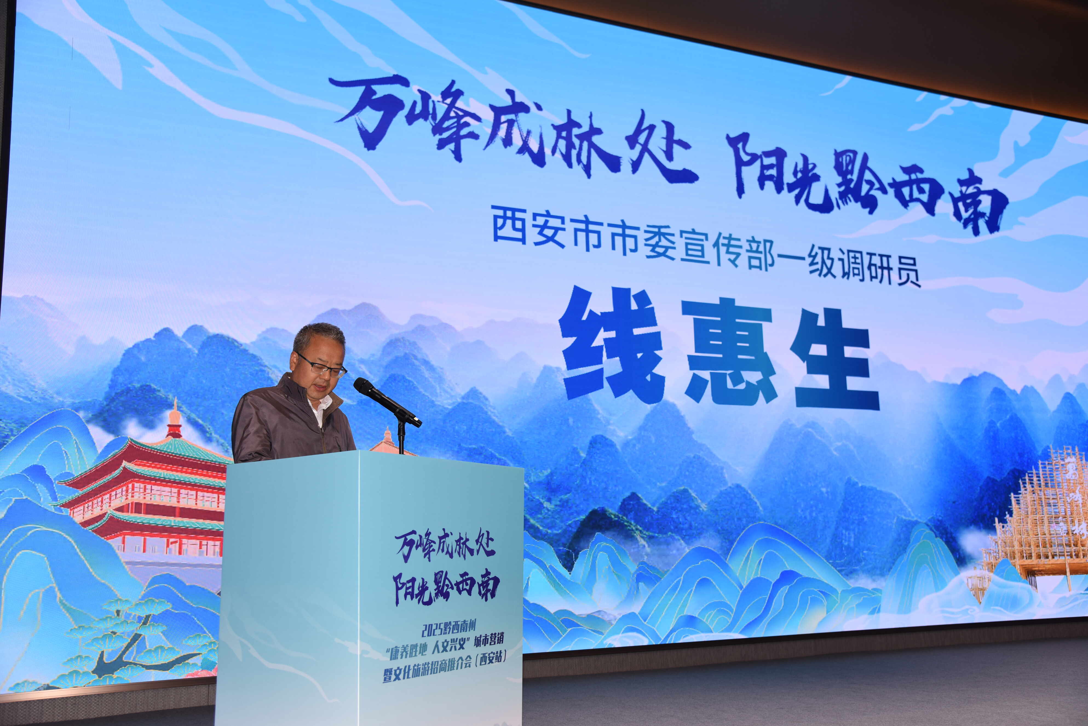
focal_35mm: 34
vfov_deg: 38.9
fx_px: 1028
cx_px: 544
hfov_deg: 55.8
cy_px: 363
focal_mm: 34
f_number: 4.5
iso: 400
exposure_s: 1/250
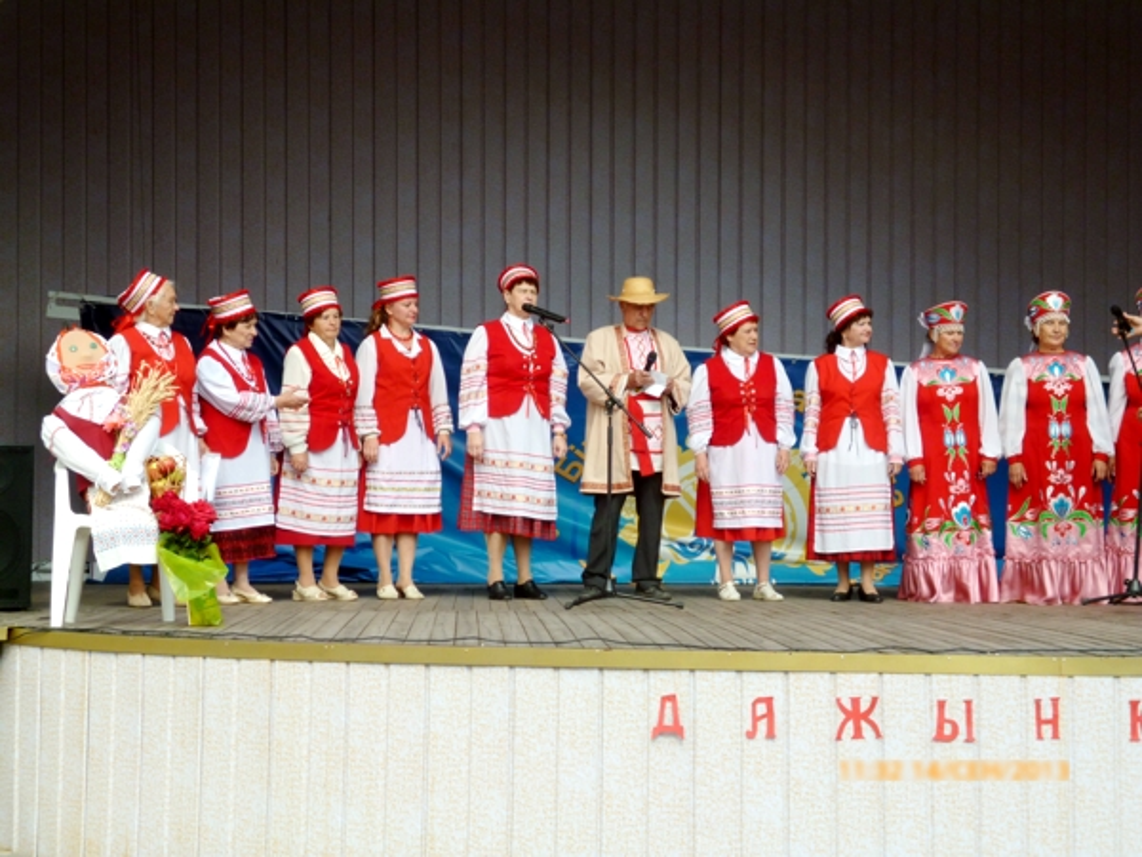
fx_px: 2276
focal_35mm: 69
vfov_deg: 21.3
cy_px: 428
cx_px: 571
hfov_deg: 28.2
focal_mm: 12.3
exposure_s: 1/200
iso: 100
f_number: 4.5
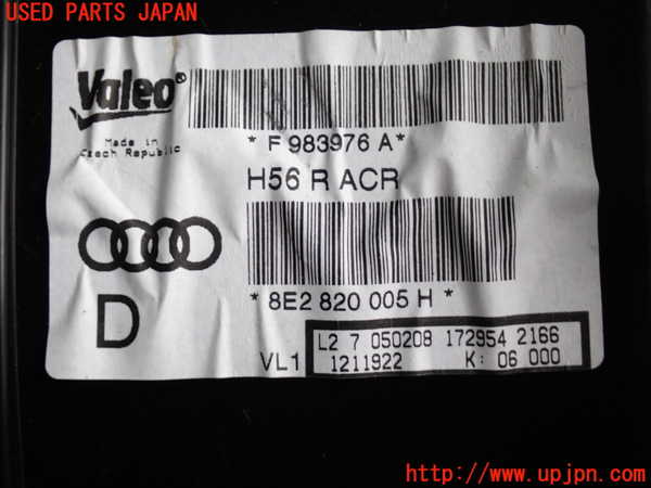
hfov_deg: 31.2
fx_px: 1166
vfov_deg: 23.7
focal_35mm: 62
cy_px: 244
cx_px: 326
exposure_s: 1/60
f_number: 3.6
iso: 200
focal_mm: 11.09
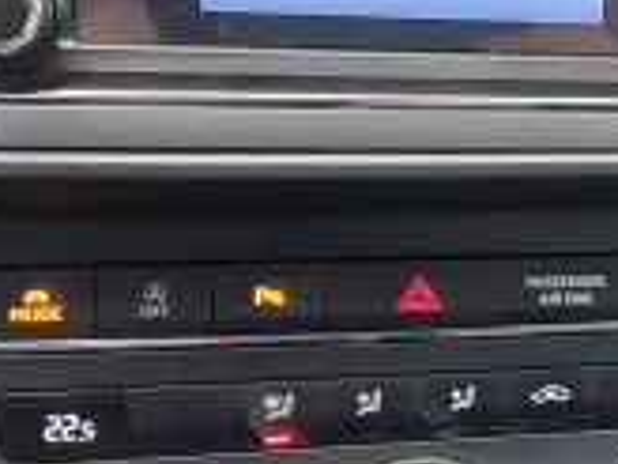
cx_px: 942
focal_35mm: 90
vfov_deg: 16.4
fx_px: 1607
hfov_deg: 19.0
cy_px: 230
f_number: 1.8
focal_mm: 5.56
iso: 127
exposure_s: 1/50
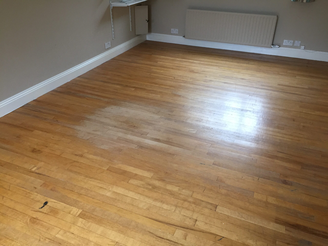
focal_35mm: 29
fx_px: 275
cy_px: 123
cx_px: 164
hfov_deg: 61.7
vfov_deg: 48.2
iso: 64
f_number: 2.2
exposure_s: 1/33
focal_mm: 4.15
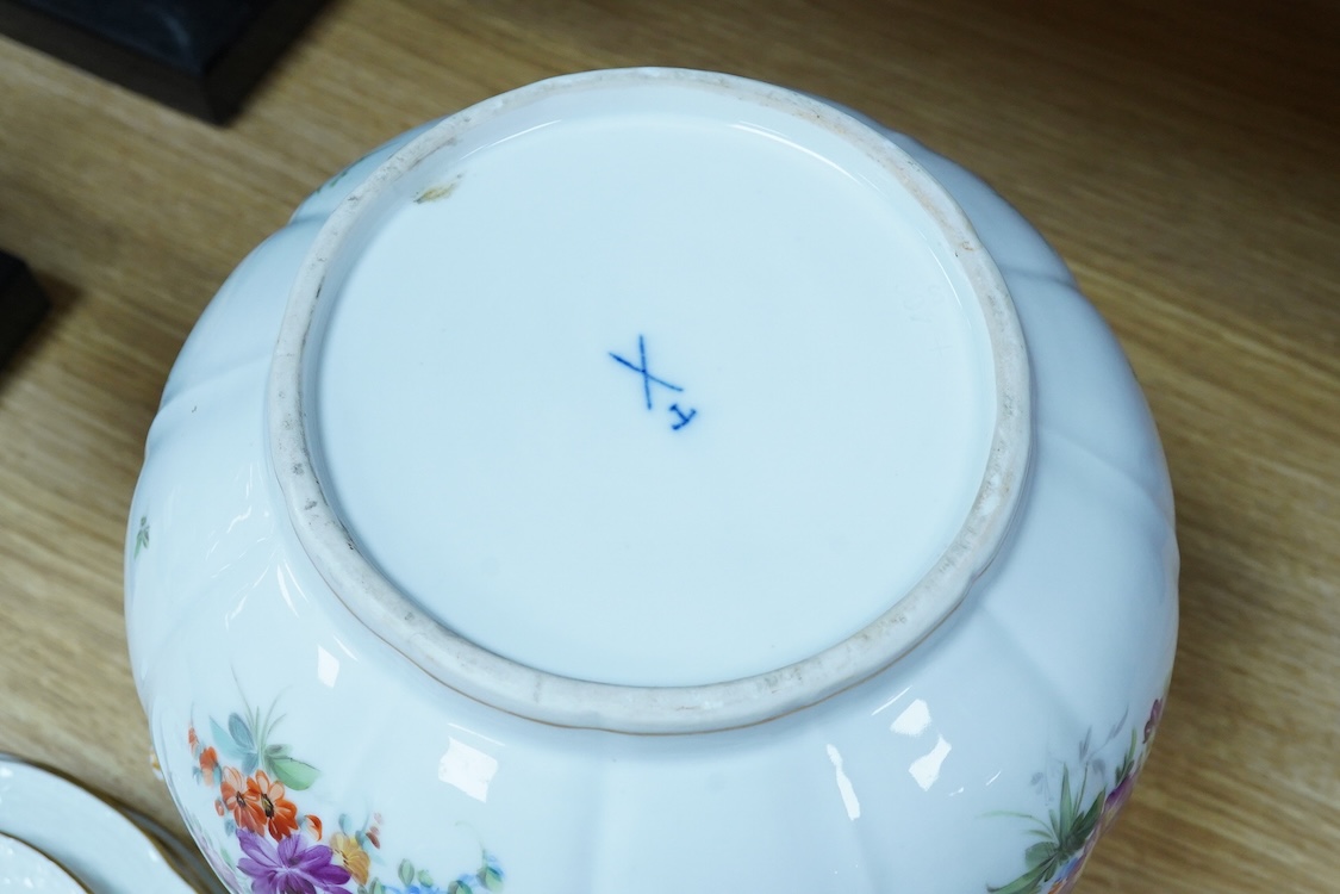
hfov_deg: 43.6
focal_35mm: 45
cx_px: 670
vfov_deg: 29.9
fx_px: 1675
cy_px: 447
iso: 2500
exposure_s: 1/100
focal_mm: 30
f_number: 14
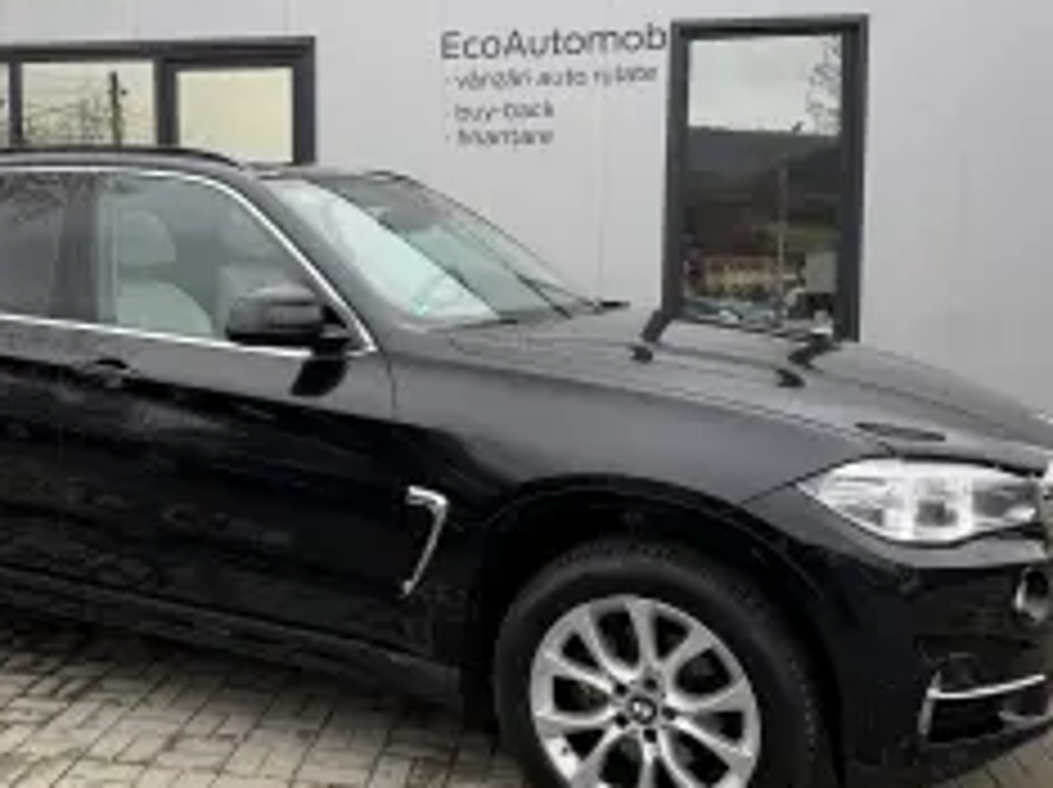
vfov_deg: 38.4
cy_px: 311
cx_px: 374
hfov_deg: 49.5
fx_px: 1124
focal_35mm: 37
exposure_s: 1/456
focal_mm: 6.76
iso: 100
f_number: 1.78
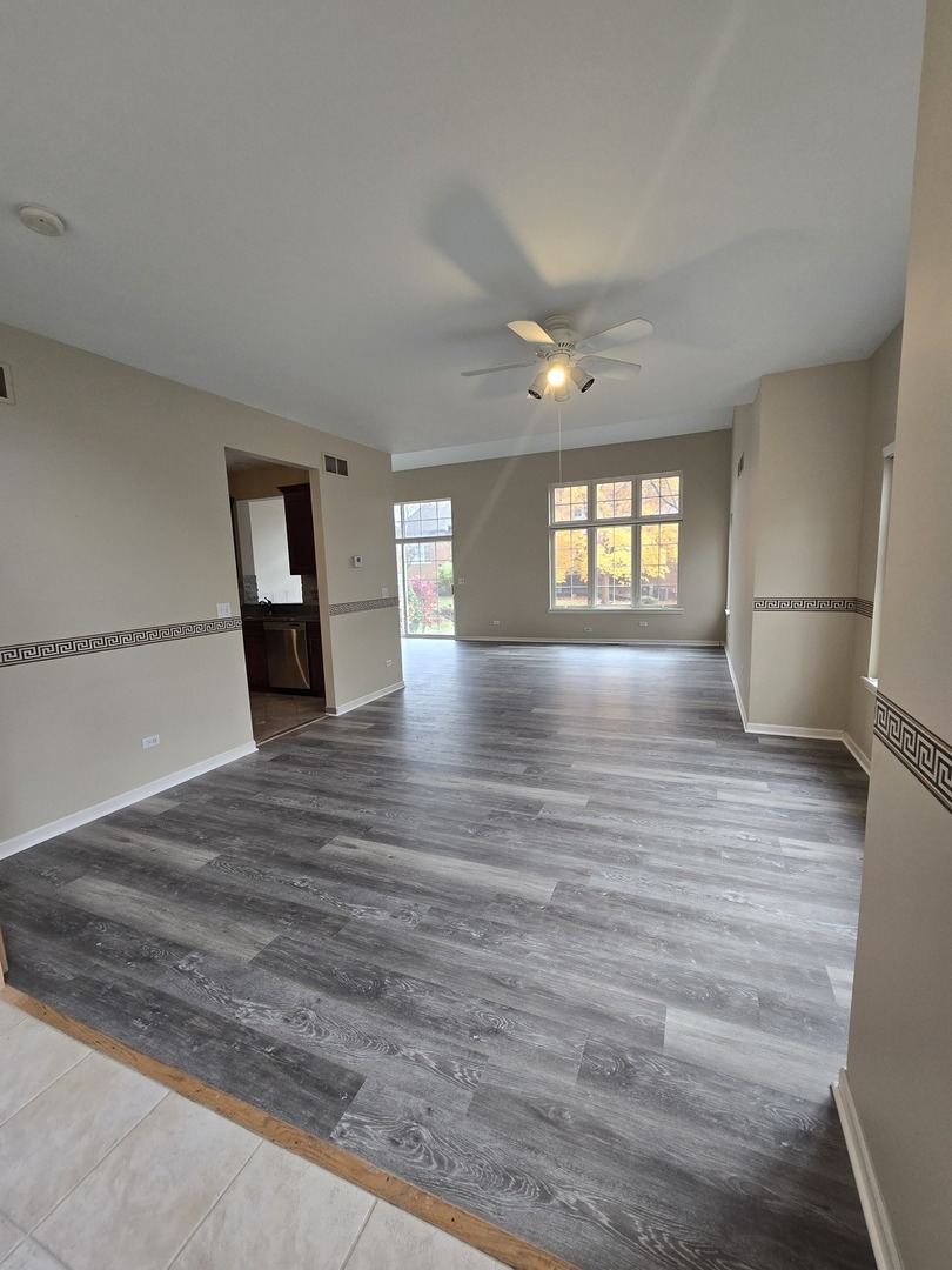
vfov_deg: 106.2
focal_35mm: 13
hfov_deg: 89.9
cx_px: 476
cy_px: 635
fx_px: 477
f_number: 2.2
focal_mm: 2.2
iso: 125
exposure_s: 1/60
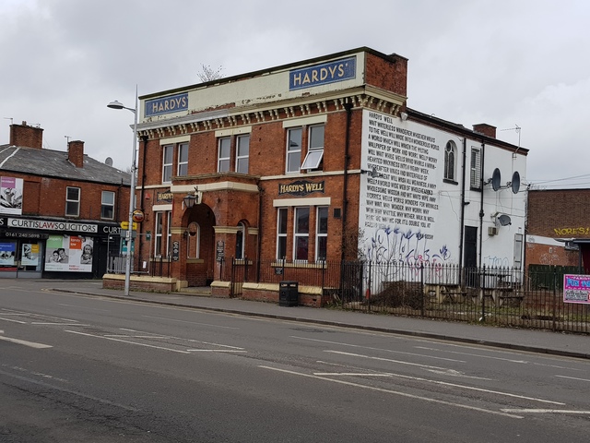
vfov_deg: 53.1
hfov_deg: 67.3
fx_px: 443
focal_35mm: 26
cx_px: 295
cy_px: 222
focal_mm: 4.2
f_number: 1.7
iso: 40
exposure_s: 1/660
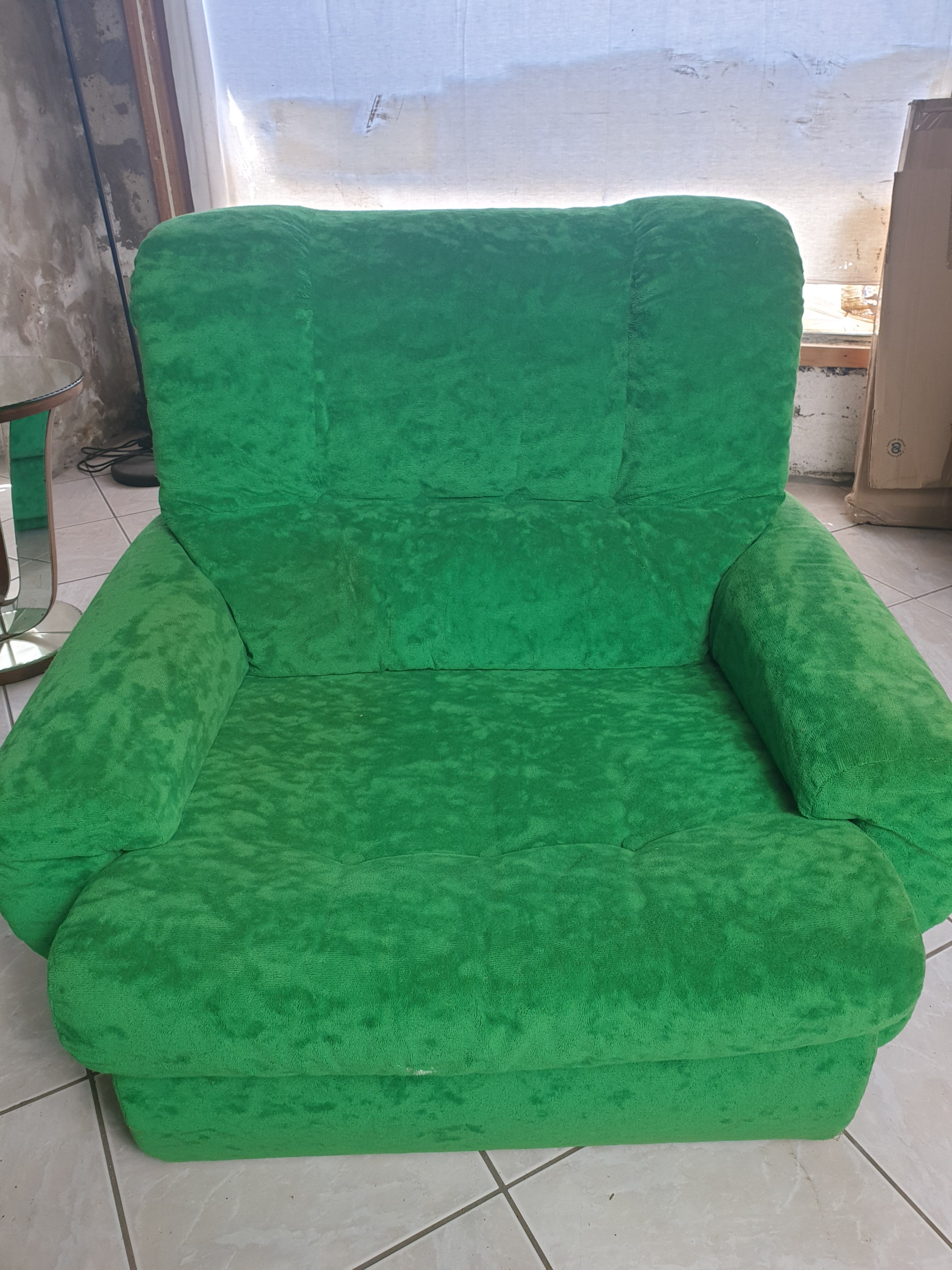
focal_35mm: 26
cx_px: 476
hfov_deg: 53.1
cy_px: 635
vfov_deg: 67.3
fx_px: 953
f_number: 2.4
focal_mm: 4.3
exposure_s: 1/50
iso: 64
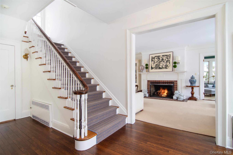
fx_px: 107
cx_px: 116
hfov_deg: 95.0
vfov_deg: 72.0
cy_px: 78
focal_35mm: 16
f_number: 8
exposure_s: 1/25
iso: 640
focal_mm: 11
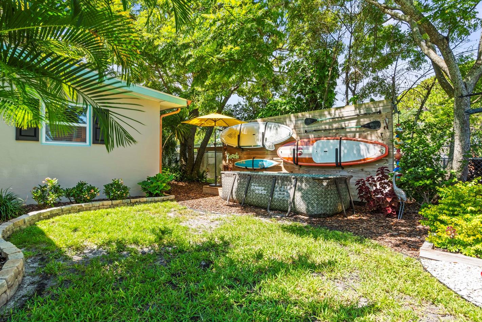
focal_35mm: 18
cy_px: 158
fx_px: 241
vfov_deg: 67.4
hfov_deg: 90.0
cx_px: 233
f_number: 8
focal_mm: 16
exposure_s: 1/25
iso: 125
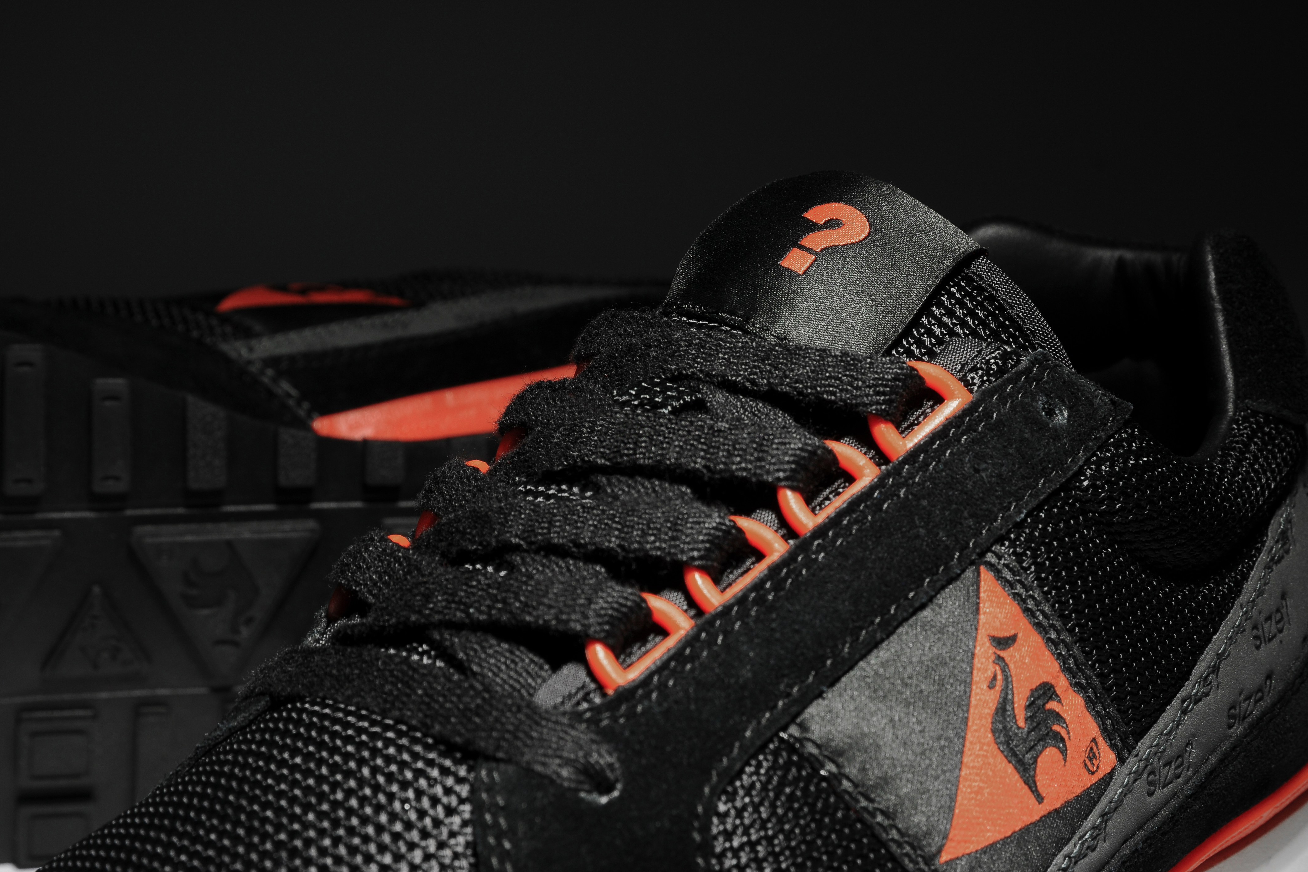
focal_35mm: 79
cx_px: 662
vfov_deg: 17.3
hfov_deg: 25.7
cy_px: 433
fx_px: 2870
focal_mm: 52
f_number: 11
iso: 200
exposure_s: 1/125
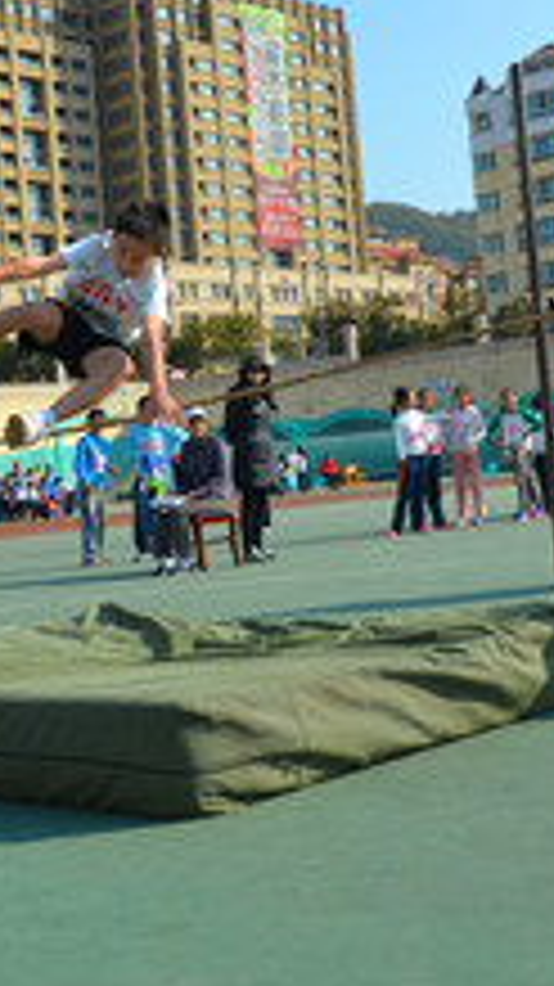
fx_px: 1516
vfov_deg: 35.8
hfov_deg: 20.7
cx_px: 261
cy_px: 374
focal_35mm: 58
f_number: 6.3
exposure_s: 1/1600
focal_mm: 18
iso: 400
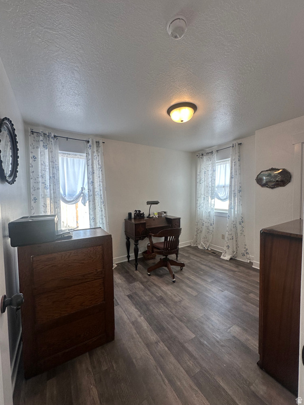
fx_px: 164
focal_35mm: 14
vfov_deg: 102.1
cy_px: 202
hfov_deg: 85.7
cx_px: 152
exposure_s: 1/120
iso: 100
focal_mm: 2.22
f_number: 2.2
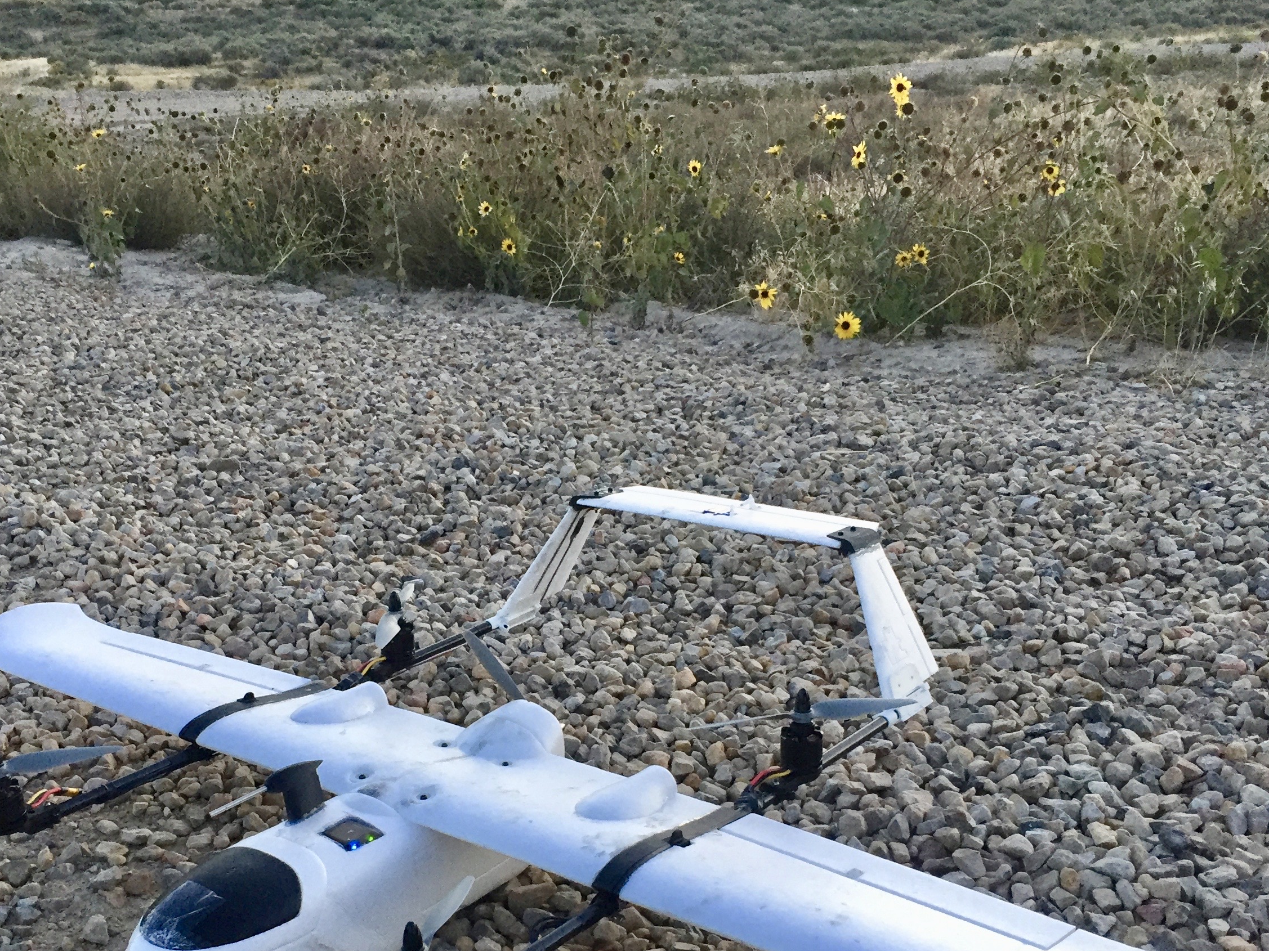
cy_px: 675
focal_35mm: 42
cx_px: 516
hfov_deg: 44.6
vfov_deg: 33.9
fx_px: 1540
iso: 50
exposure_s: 1/30
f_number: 2.2
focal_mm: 4.15
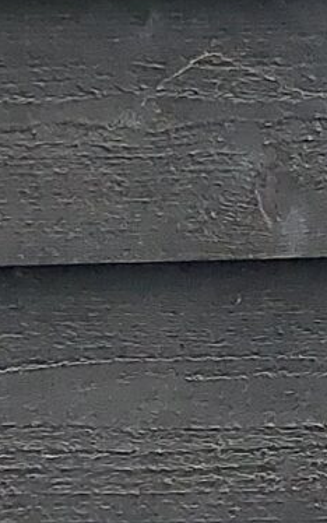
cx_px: 309
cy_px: -80
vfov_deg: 11.8
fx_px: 2479
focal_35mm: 174
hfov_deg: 7.5
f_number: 1.8
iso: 640
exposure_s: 1/25
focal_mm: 5.23
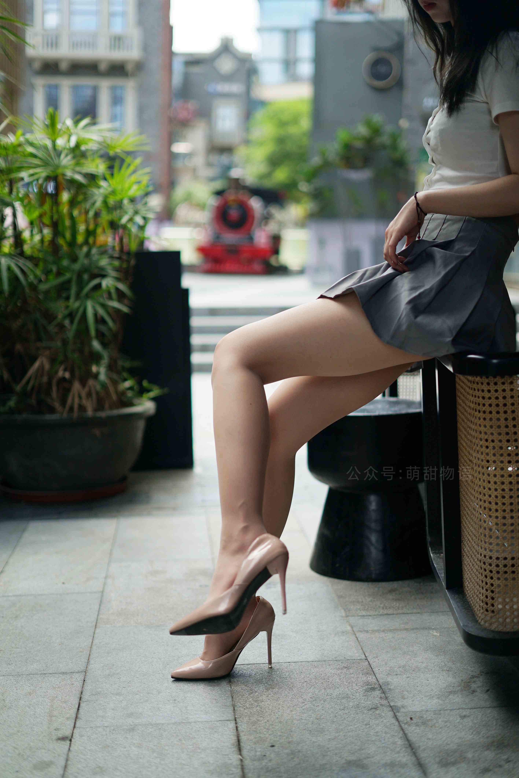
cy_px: 389
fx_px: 1080
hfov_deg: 27.0
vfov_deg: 39.6
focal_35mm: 50
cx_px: 260
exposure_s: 1/2000
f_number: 1.8
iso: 200
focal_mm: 50
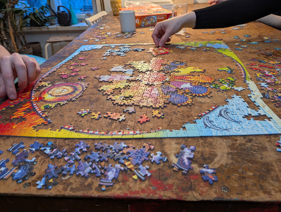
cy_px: 106
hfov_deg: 71.5
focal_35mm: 24
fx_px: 195
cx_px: 140
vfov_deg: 56.9
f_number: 1.85
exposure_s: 1/33.3
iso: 86
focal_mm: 6.81
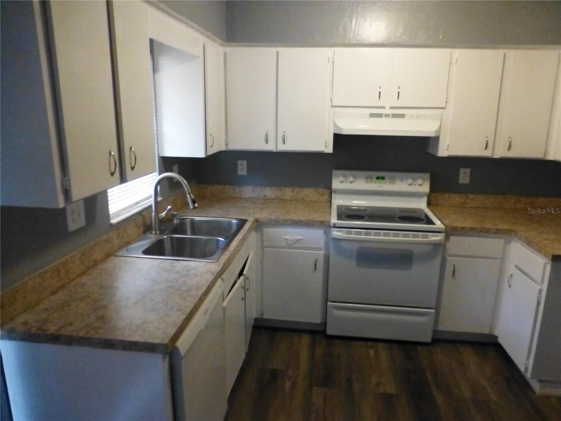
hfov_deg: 71.6
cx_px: 280
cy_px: 210
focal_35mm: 24
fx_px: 389
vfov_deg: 56.8
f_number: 3.3
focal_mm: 4.3
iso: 1600
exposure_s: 1/100
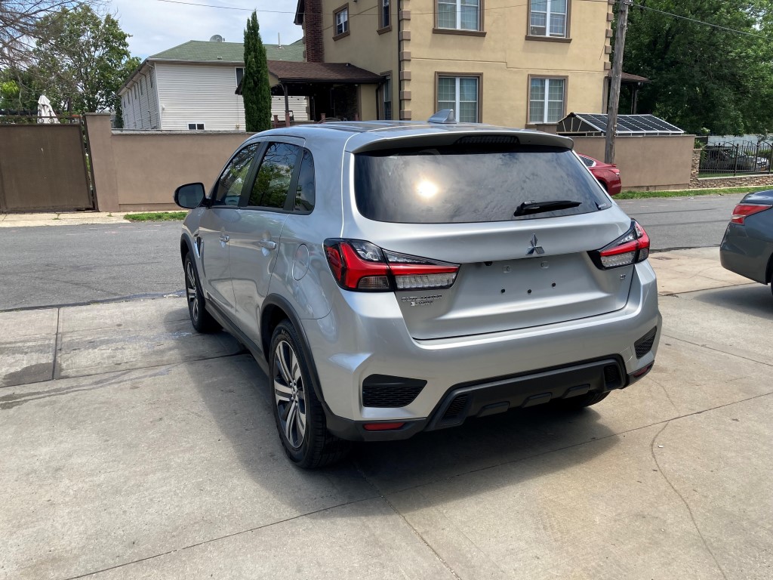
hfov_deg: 63.4
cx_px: 386
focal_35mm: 28
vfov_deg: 49.7
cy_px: 290
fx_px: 625
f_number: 1.8
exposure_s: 1/1297
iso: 20
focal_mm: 3.99
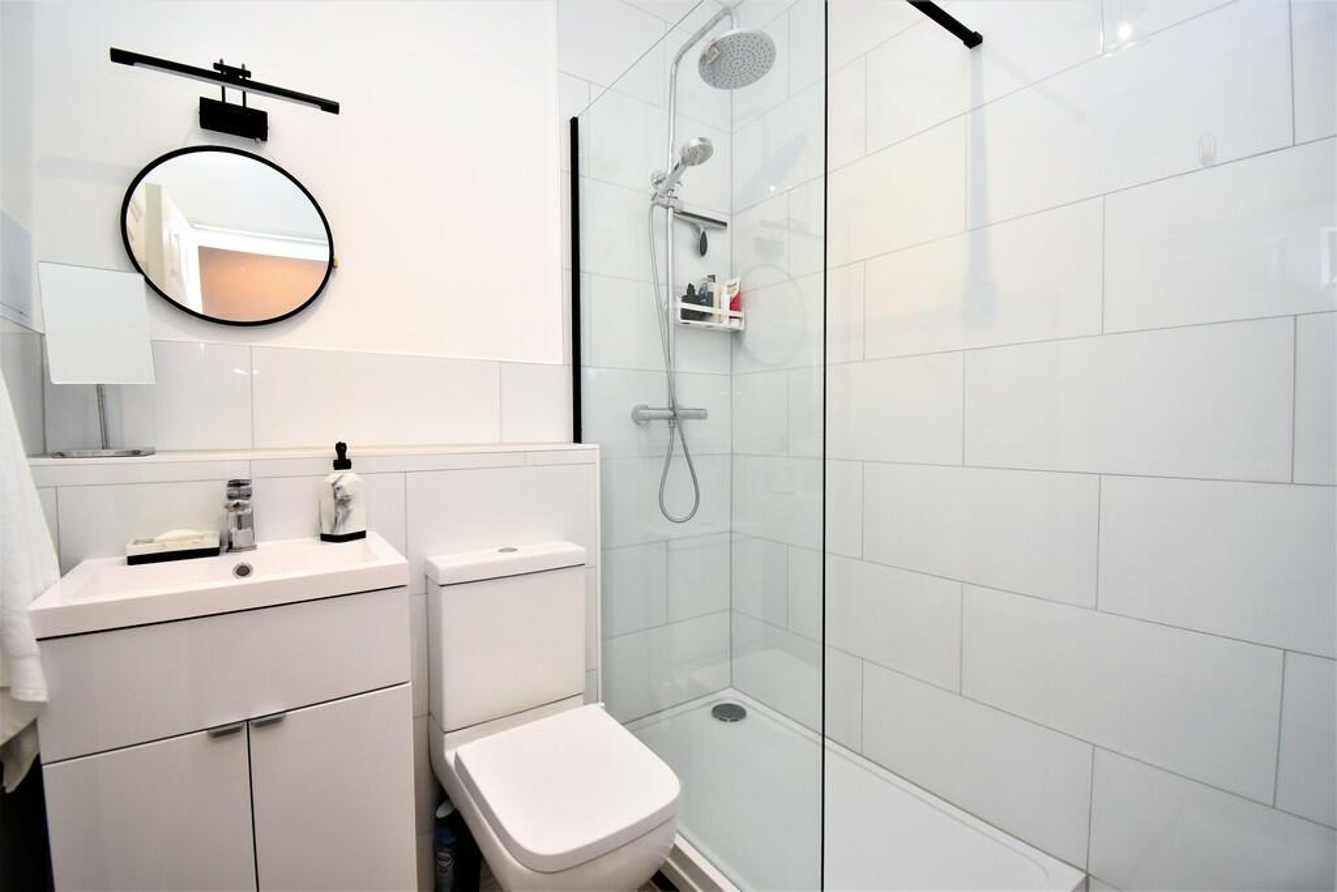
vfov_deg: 77.3
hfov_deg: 100.4
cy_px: 446
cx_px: 668
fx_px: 557
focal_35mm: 15
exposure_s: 1/125
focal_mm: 10
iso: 800
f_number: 5.6
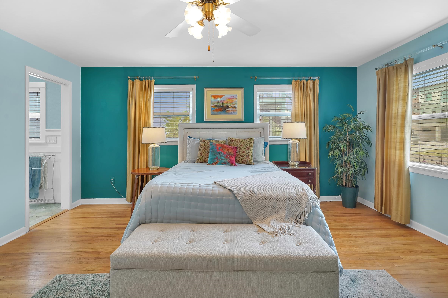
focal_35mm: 18
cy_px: 142
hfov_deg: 90.0
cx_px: 228
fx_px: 224
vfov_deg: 67.3
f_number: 8
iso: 100
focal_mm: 17
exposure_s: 1/6
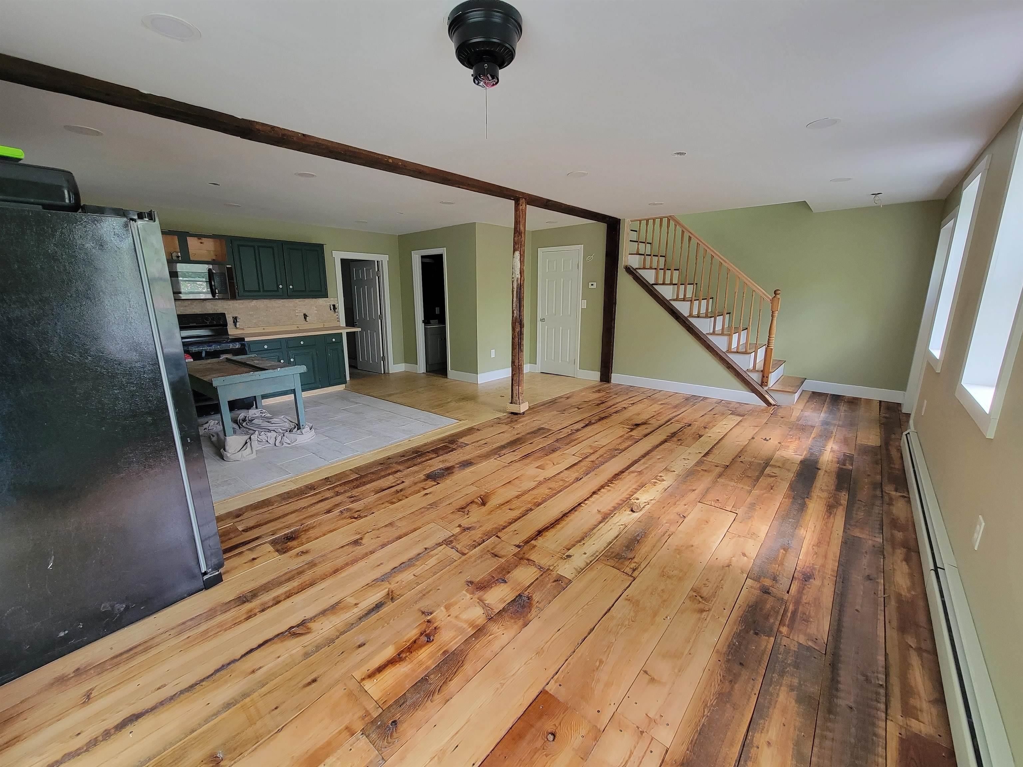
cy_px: 384
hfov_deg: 106.2
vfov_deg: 89.9
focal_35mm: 13
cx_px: 512
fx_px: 384
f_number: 2.2
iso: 250
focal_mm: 2.2
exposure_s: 1/60
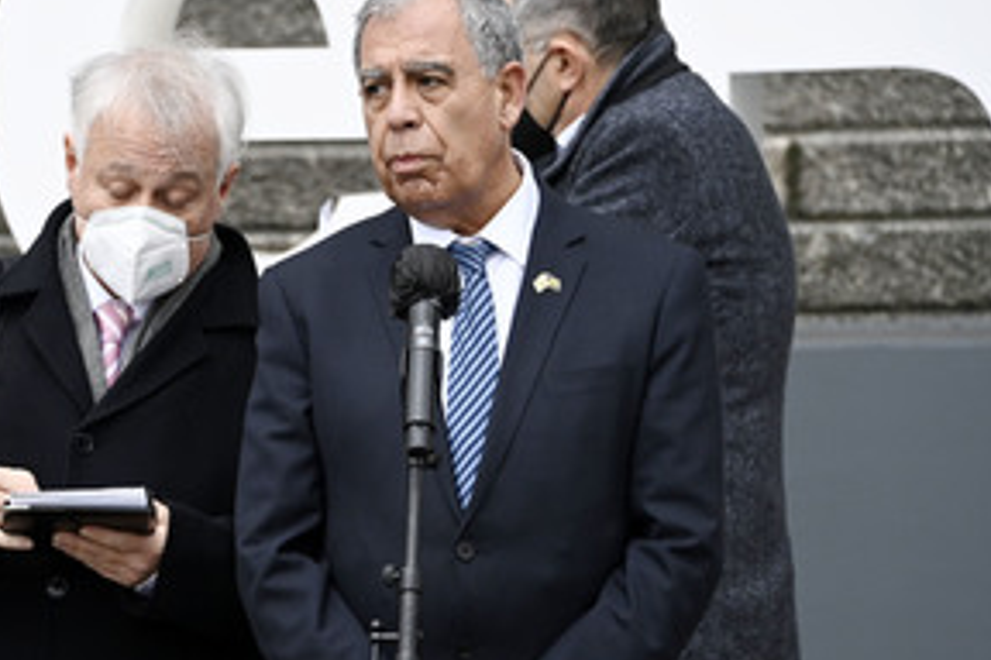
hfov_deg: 7.7
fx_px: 7322
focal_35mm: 266
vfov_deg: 5.2
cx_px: 291
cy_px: 447
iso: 2500
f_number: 5.6
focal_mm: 170
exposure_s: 1/500
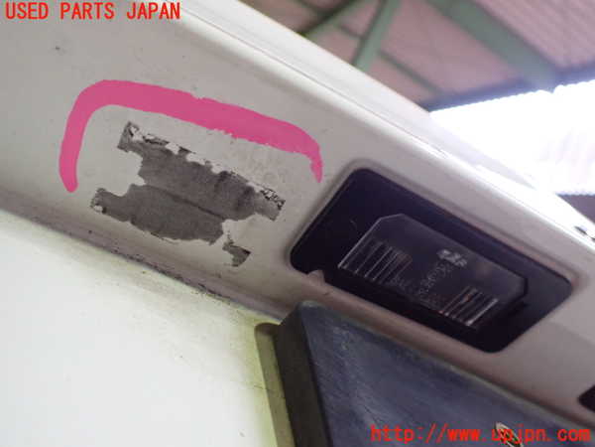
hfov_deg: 60.0
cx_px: 298
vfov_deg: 46.8
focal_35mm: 30
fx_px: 516
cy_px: 224
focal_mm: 5.4
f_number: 2.3
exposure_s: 1/100
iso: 800
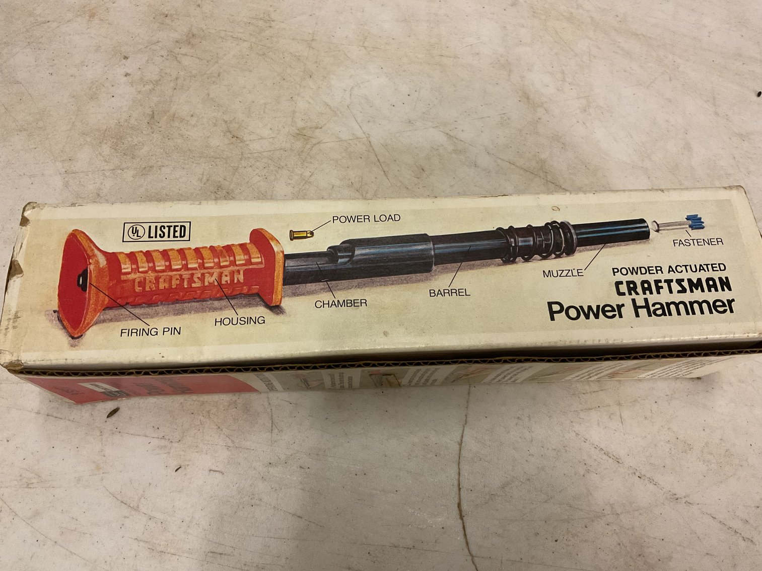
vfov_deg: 48.2
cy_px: 286
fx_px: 638
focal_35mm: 29
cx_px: 381
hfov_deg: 61.7
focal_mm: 3
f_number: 1.8
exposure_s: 1/60
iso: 250
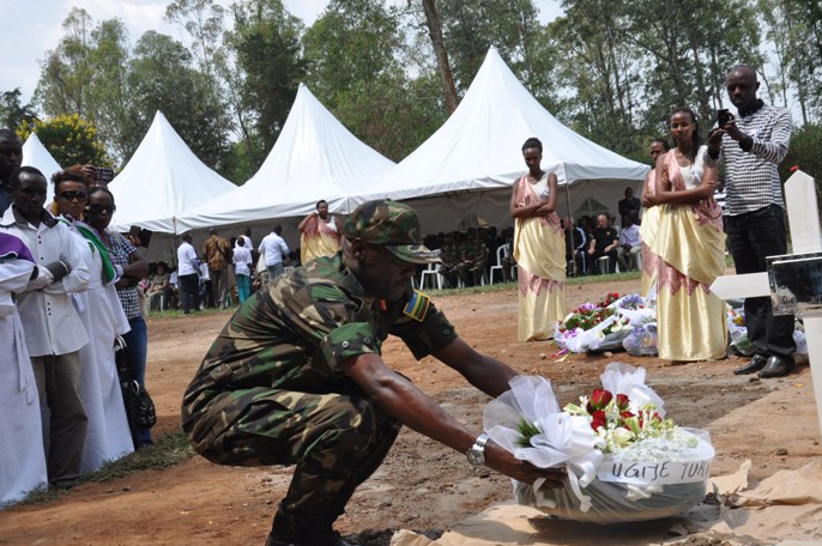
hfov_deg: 41.9
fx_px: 1072
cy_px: 267
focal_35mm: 47
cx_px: 418
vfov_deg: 28.6
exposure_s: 1/500
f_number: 11
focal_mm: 30
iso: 500
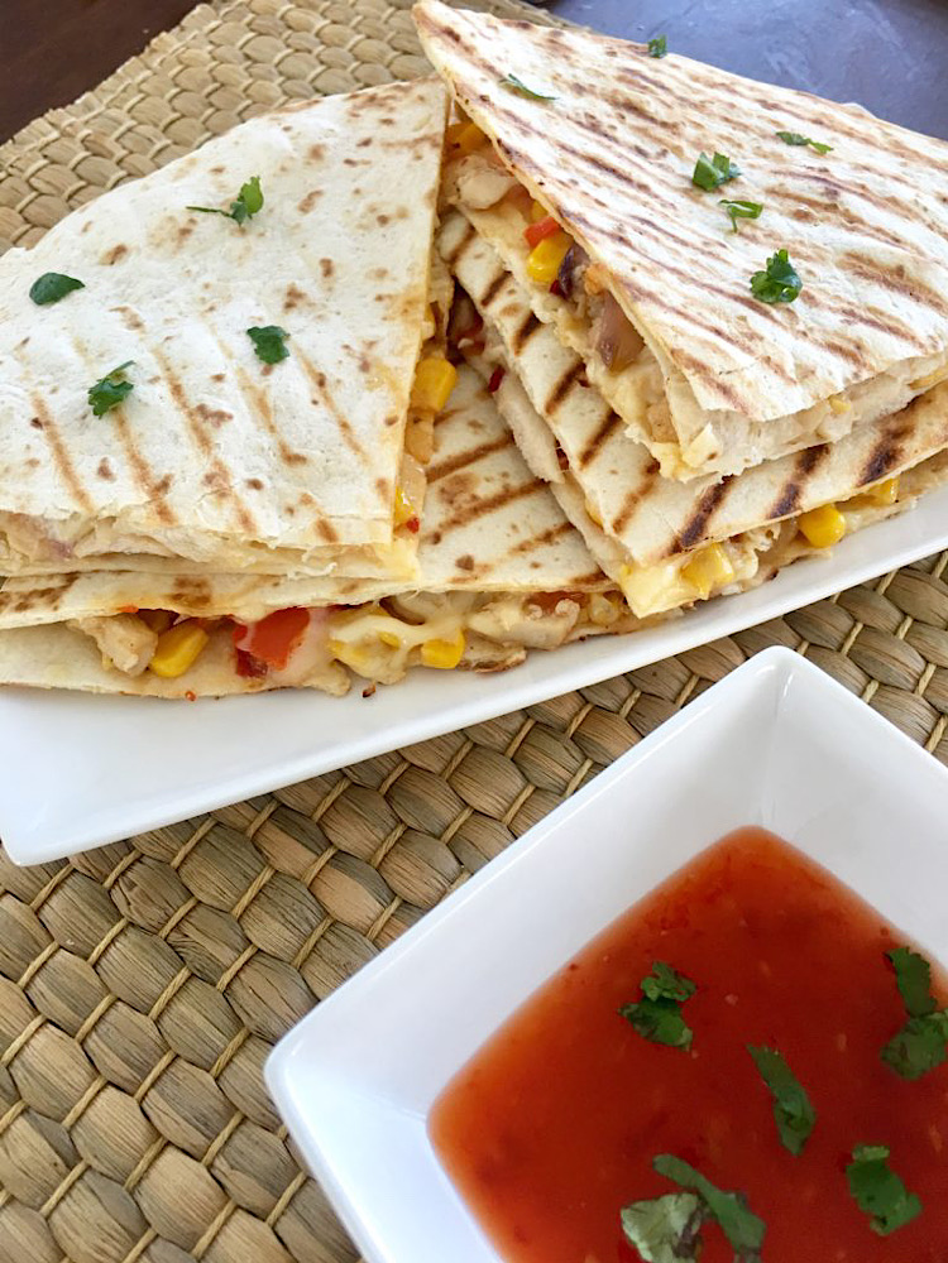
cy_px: 632
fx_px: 1059
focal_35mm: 29
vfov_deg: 61.7
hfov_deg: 48.2
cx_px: 474
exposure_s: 1/17
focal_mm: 4.15
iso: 32
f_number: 2.2
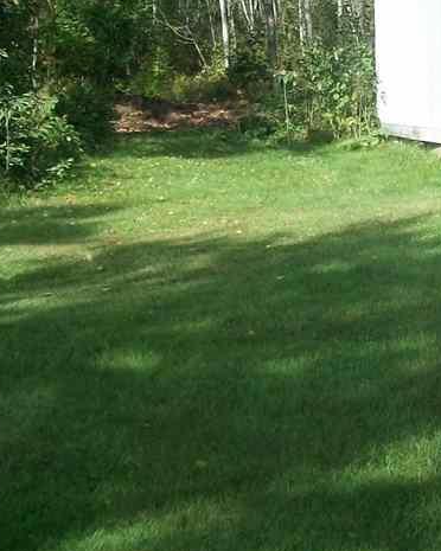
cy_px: 207
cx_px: 417
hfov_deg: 17.5
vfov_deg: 22.2
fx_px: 1403
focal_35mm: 86
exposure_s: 1/800
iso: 80
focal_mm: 5.7
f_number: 2.9
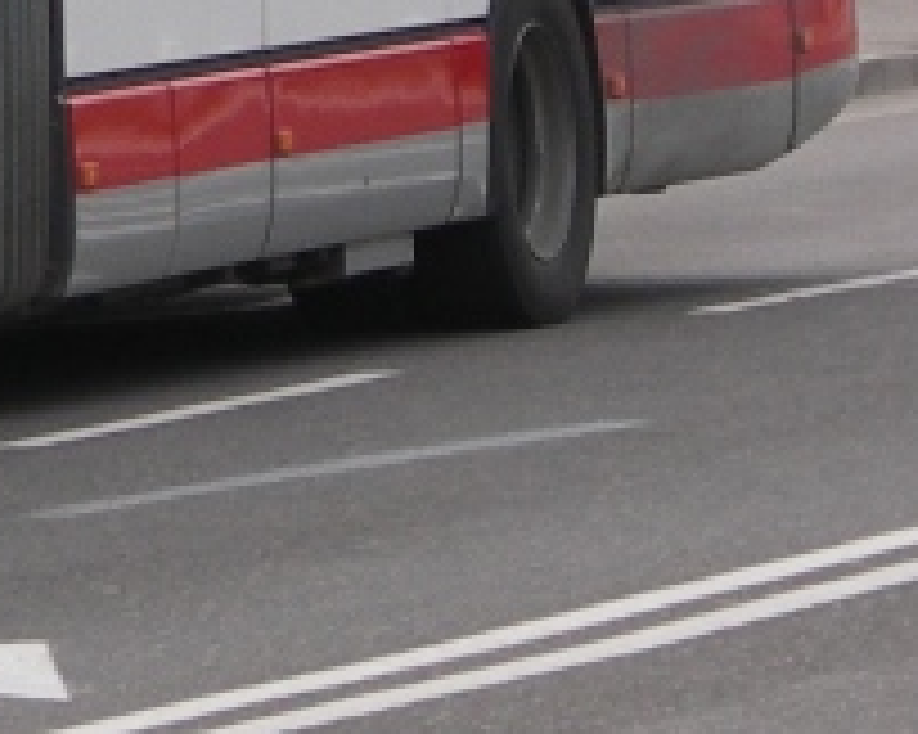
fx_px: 17027
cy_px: -333
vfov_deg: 2.5
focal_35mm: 627
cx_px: -1256
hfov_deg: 3.1
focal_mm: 28.2
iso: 80
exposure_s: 1/250
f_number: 3.5
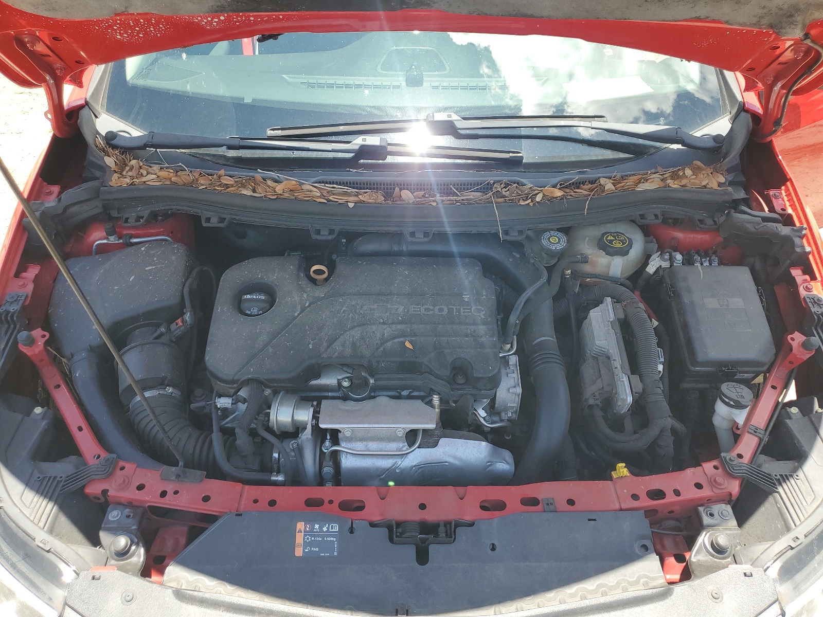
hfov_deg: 67.3
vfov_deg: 53.1
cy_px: 308
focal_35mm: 26
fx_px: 618
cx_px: 412
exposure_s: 1/714
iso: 50
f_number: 1.5
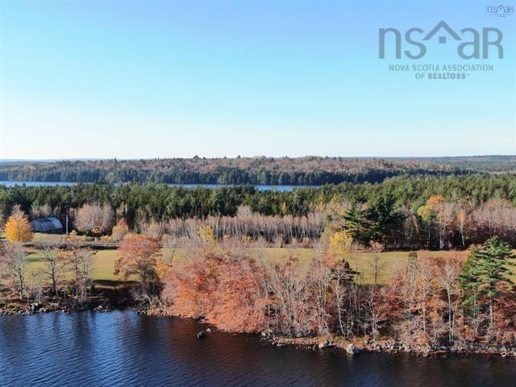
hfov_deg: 43.9
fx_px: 641
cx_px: 258
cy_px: 194
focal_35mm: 43
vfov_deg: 33.6
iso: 110
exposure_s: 1/500
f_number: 3.6
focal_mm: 7.55
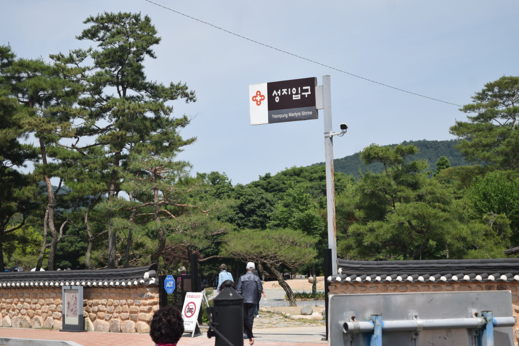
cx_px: 260
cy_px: 173
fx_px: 1189
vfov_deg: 16.6
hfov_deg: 24.6
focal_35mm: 82
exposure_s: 1/3200
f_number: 6.3
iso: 640
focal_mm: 55
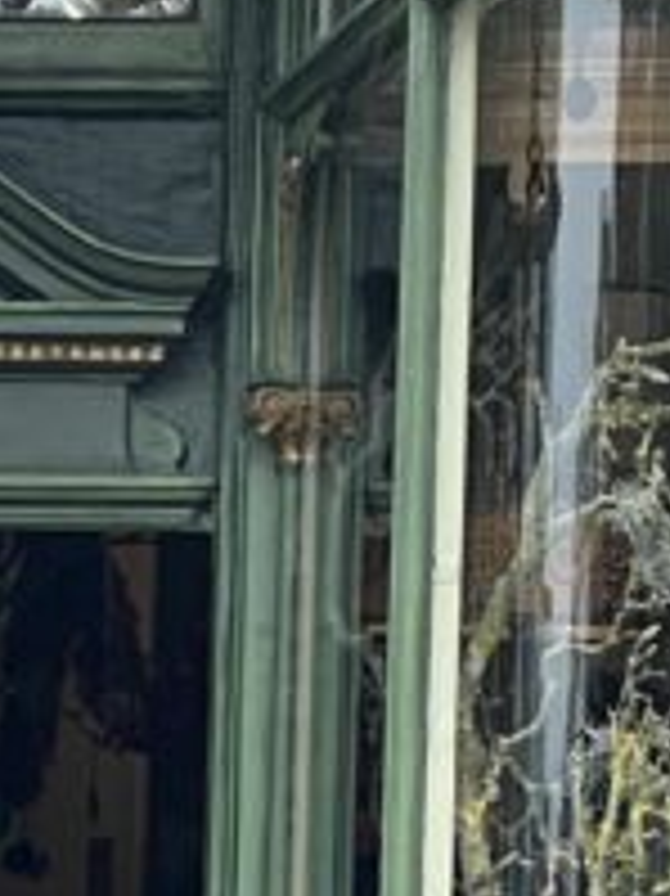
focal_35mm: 268
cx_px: -81
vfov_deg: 7.4
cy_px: 657
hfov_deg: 5.5
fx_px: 6924
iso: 25
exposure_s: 1/207
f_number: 2
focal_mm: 6
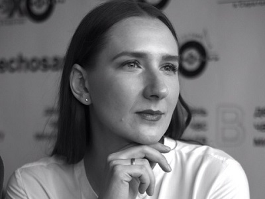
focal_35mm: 44
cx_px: 132
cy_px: 100
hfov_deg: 42.9
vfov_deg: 32.9
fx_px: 337
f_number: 4.5
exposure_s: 1/125
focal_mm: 7.8
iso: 100
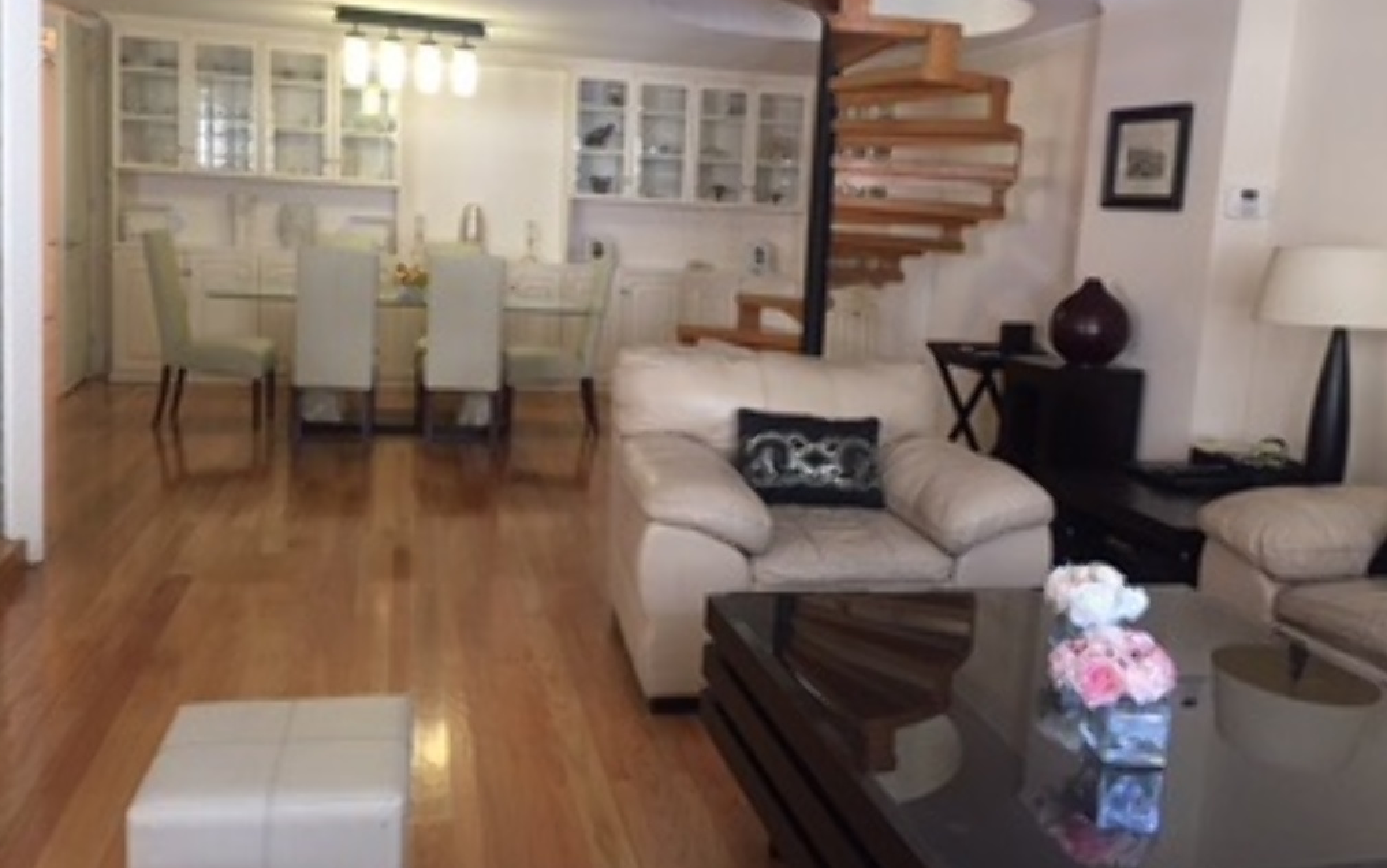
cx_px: 690
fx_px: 1172
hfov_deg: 61.2
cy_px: 373
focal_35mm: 31
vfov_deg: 40.5
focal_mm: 4.15
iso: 250
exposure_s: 1/24
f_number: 2.2
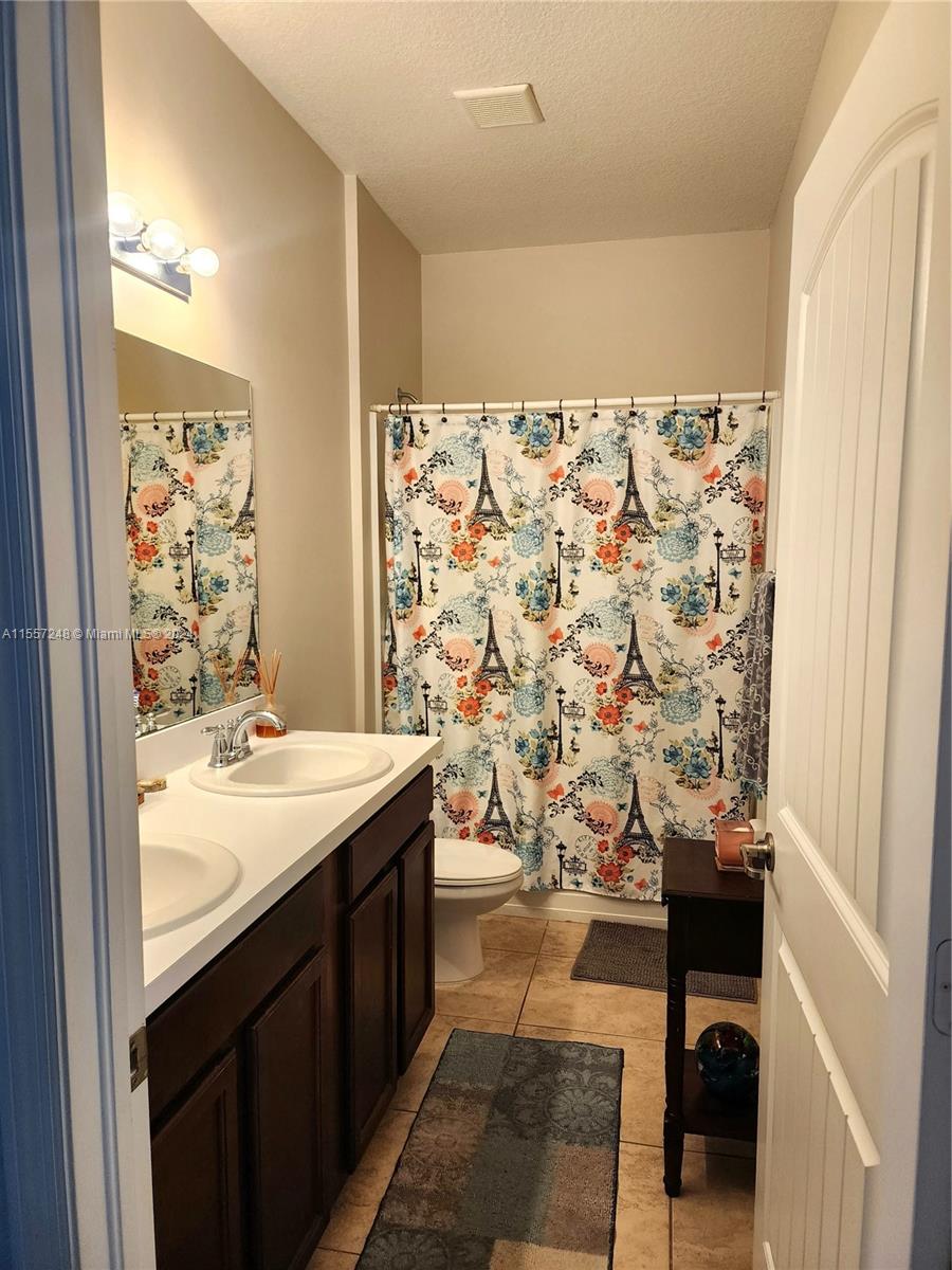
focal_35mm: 23
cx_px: 476
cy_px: 635
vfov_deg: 73.9
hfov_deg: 58.9
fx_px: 843
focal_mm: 6.4
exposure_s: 1/120
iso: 160
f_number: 1.8
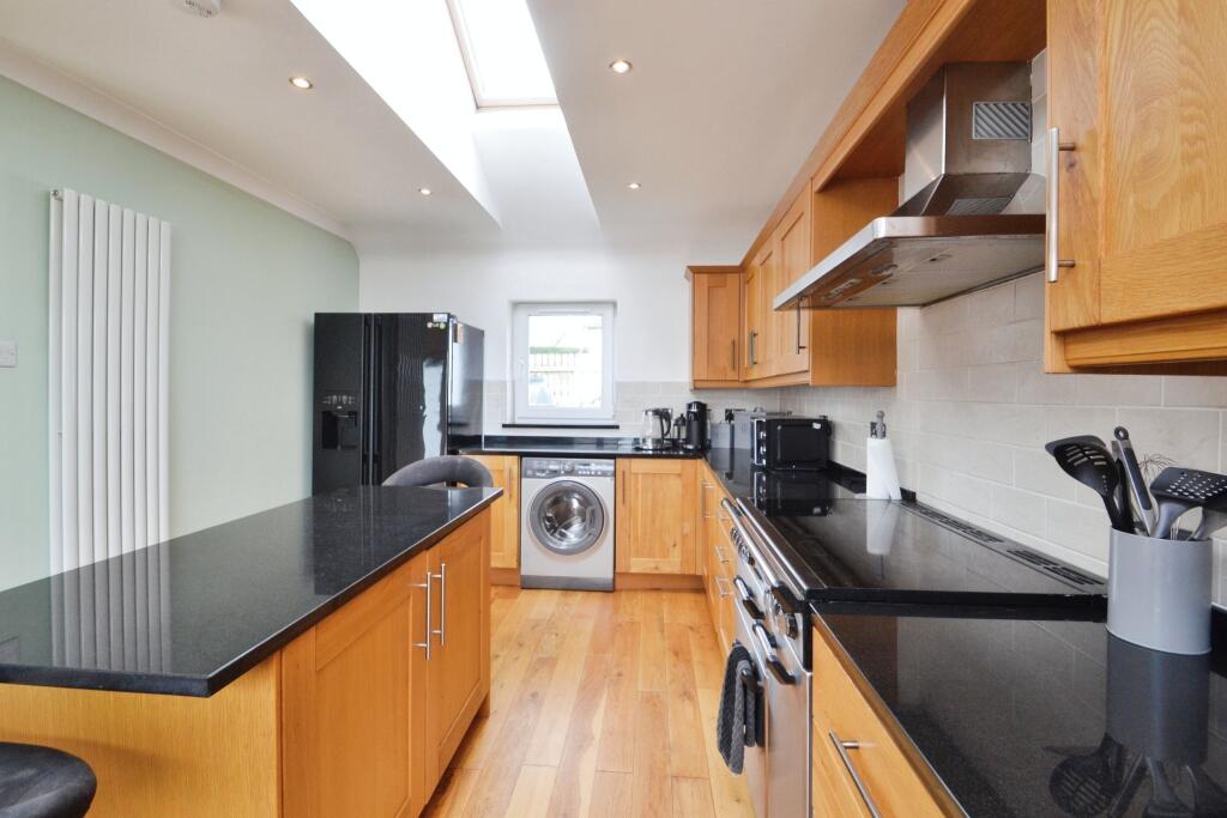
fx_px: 511
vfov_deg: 77.3
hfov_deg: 100.4
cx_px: 614
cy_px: 409
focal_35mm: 15
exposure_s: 1/15
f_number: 9
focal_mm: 10
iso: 640
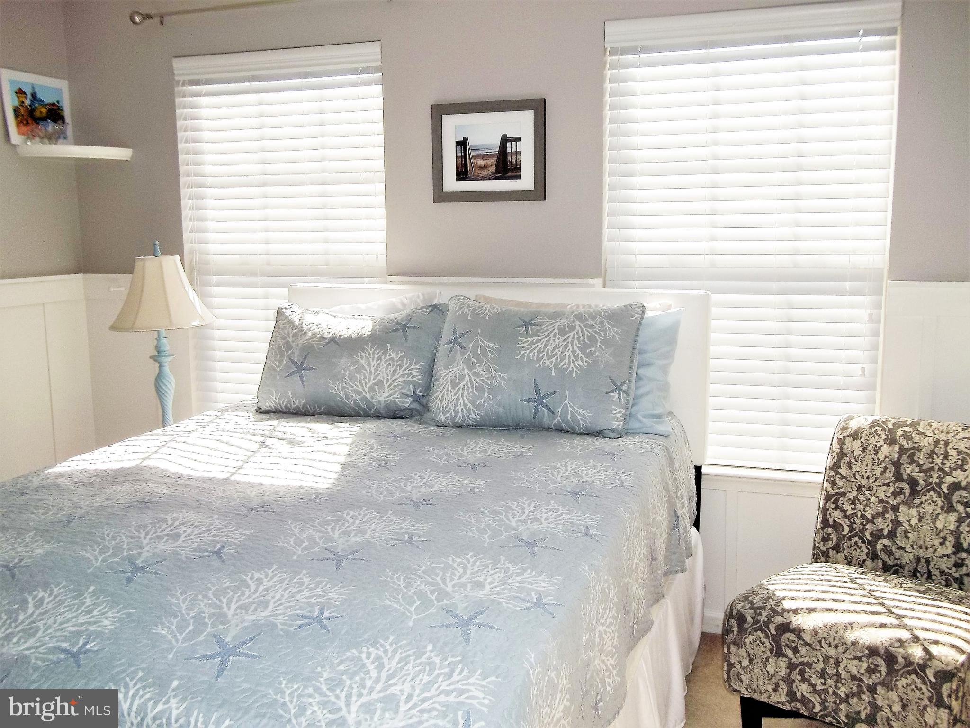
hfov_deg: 56.8
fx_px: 897
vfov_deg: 44.2
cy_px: 364
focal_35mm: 32
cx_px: 485
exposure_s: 1/320
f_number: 2.9
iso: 80
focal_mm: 5.7
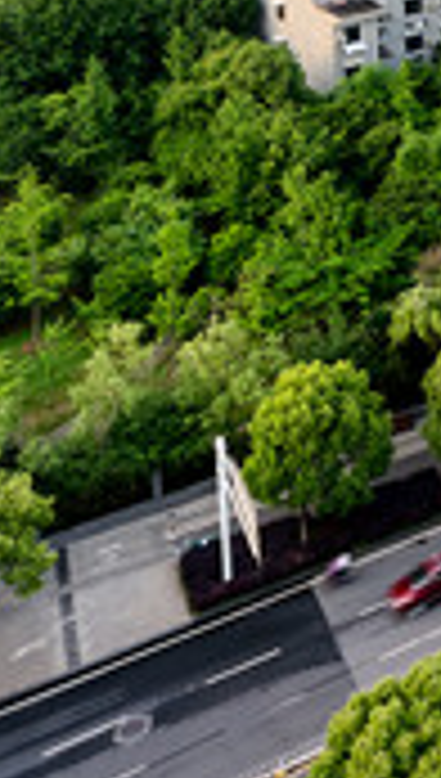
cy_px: 0
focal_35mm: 58
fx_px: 1199
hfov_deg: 15.9
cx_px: 904
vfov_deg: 33.0
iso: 100
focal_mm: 16
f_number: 11
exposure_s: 1/13
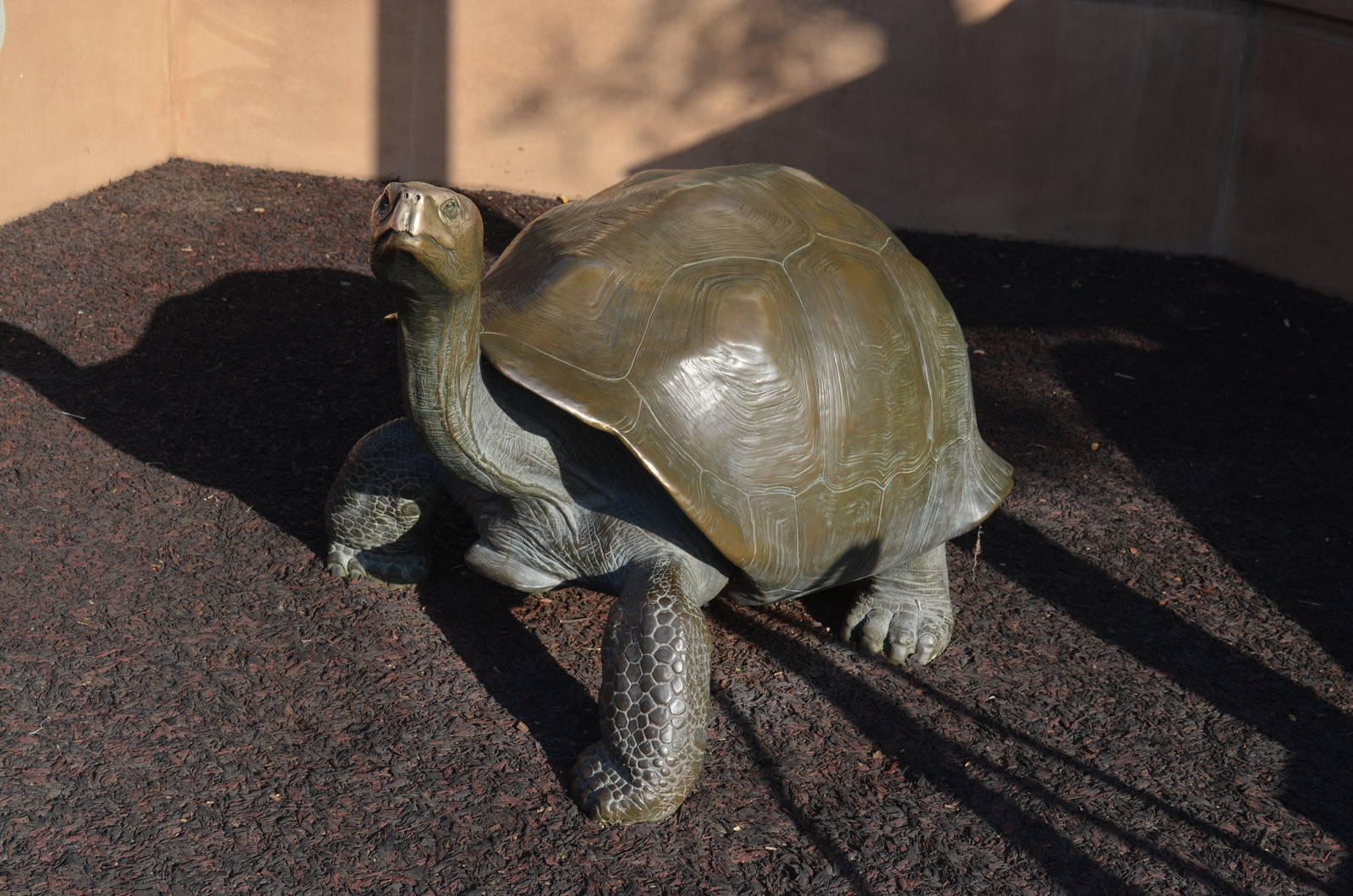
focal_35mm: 52
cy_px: 448
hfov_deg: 37.9
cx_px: 676
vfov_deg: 25.6
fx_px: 1969
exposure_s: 1/250
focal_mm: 35
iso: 180
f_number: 8
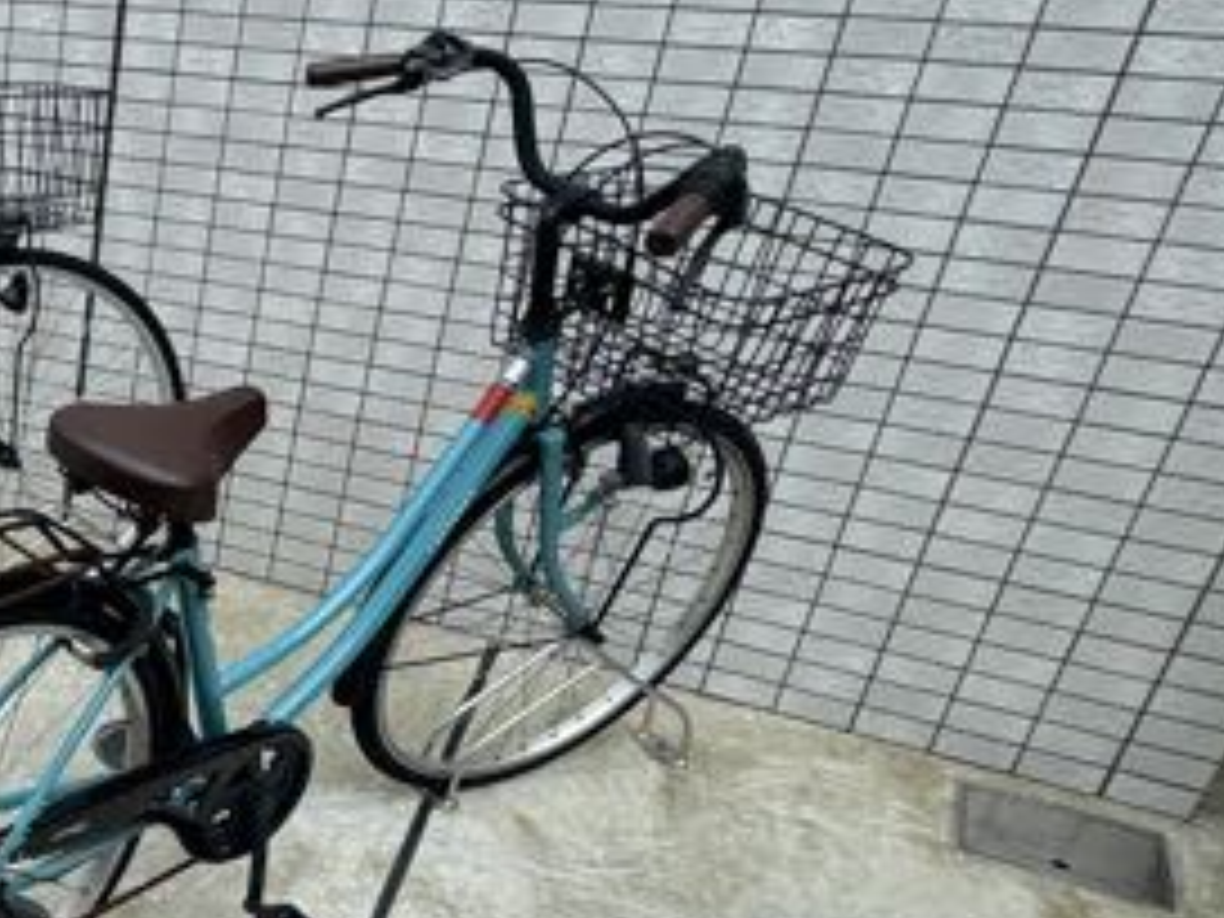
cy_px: 560
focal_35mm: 43
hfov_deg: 33.6
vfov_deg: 33.5
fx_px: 1520
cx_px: -320
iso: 50
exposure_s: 1/1160
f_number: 2.2
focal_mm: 2.22
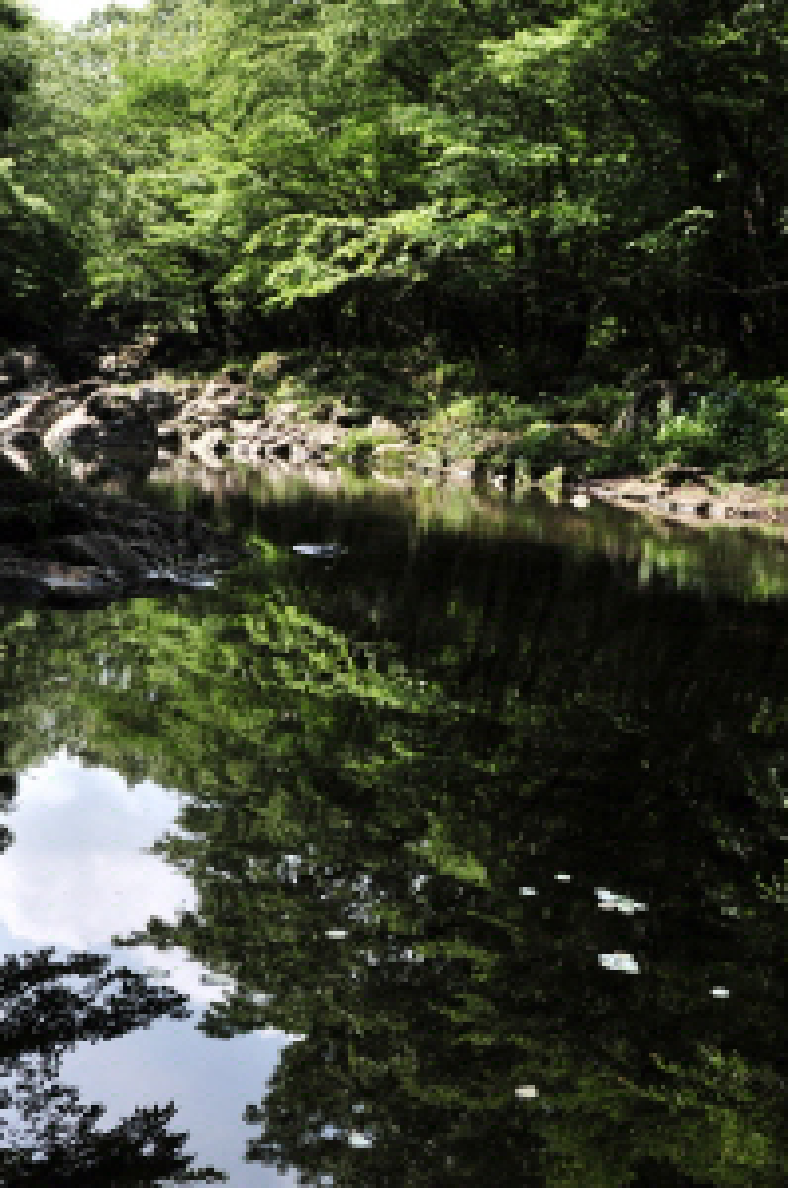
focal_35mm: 48
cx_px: 331
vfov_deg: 40.1
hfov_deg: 27.9
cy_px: 887
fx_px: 1581
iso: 400
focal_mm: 24
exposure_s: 1/320
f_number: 9
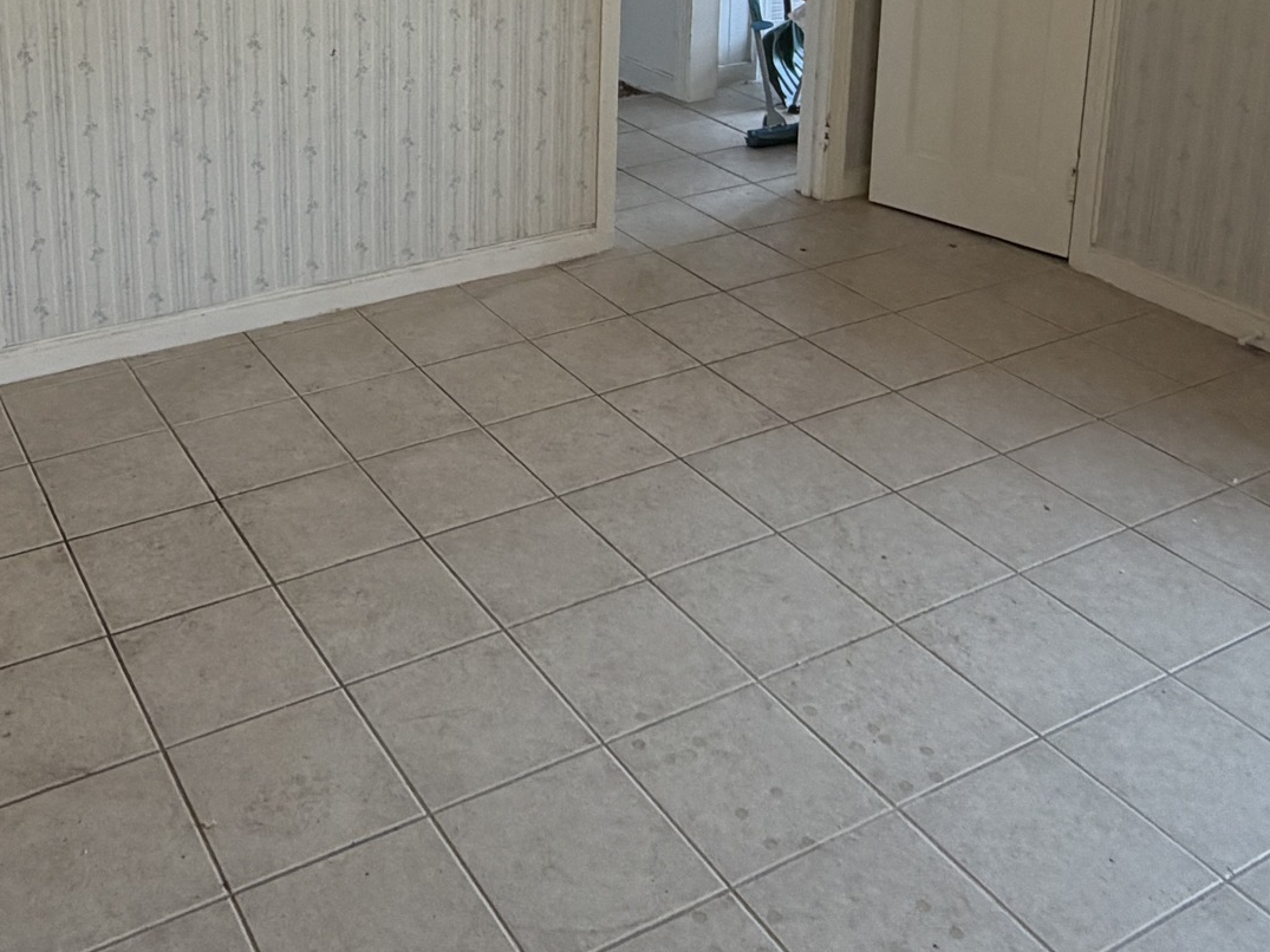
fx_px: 1467
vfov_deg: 32.8
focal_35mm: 40
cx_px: 429
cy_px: -14
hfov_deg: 46.1
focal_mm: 2.22
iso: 200
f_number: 2.2
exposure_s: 1/60
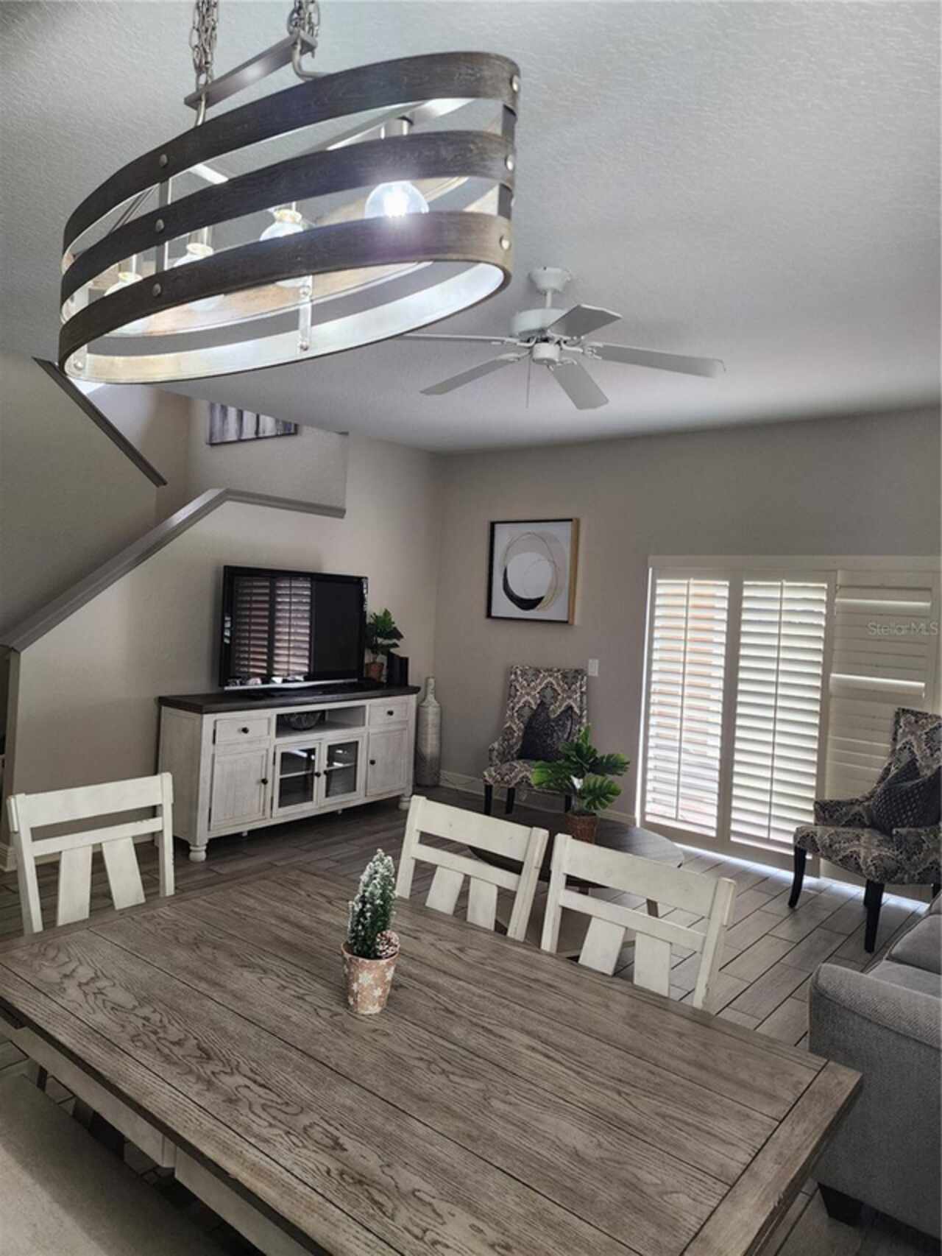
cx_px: 471
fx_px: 834
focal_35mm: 23
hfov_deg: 58.9
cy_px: 628
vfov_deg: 73.9
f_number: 1.8
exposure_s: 1/120
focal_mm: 6.4
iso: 200
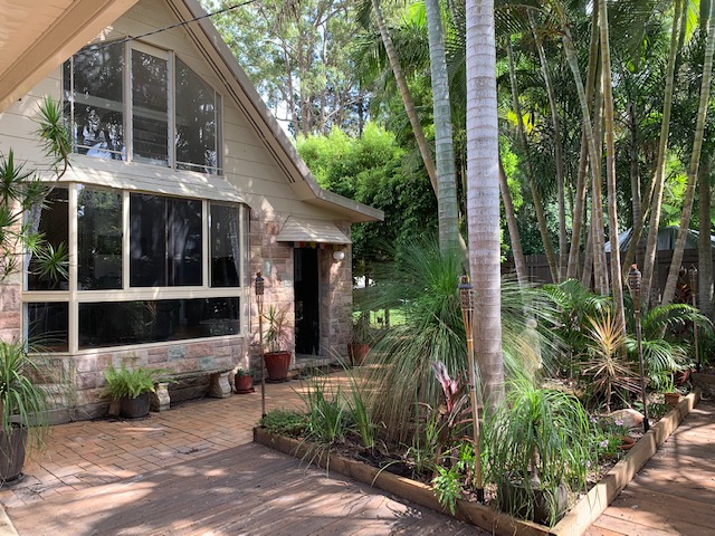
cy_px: 268
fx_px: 537
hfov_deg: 67.3
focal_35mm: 26
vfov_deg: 53.1
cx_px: 358
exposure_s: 1/217
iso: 25
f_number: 1.8
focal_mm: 4.25
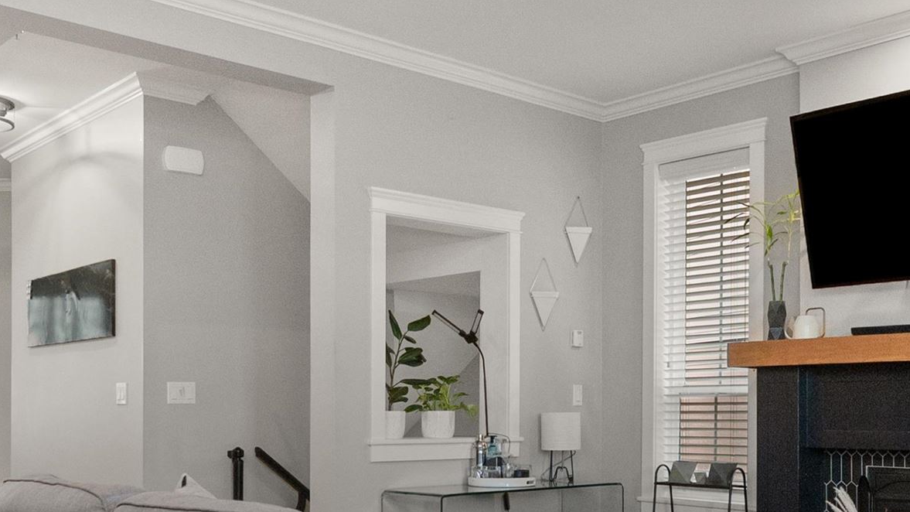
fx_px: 989
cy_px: 430
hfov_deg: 49.3
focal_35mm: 41
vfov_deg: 28.2
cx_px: 418
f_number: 7.1
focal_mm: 10
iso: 320
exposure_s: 1/25
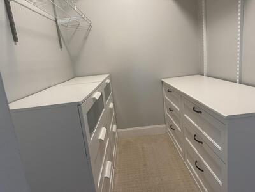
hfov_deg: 71.6
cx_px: 128
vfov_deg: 56.8
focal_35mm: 24
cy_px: 96
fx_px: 177
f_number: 1.78
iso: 160
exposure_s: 1/60
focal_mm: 6.76
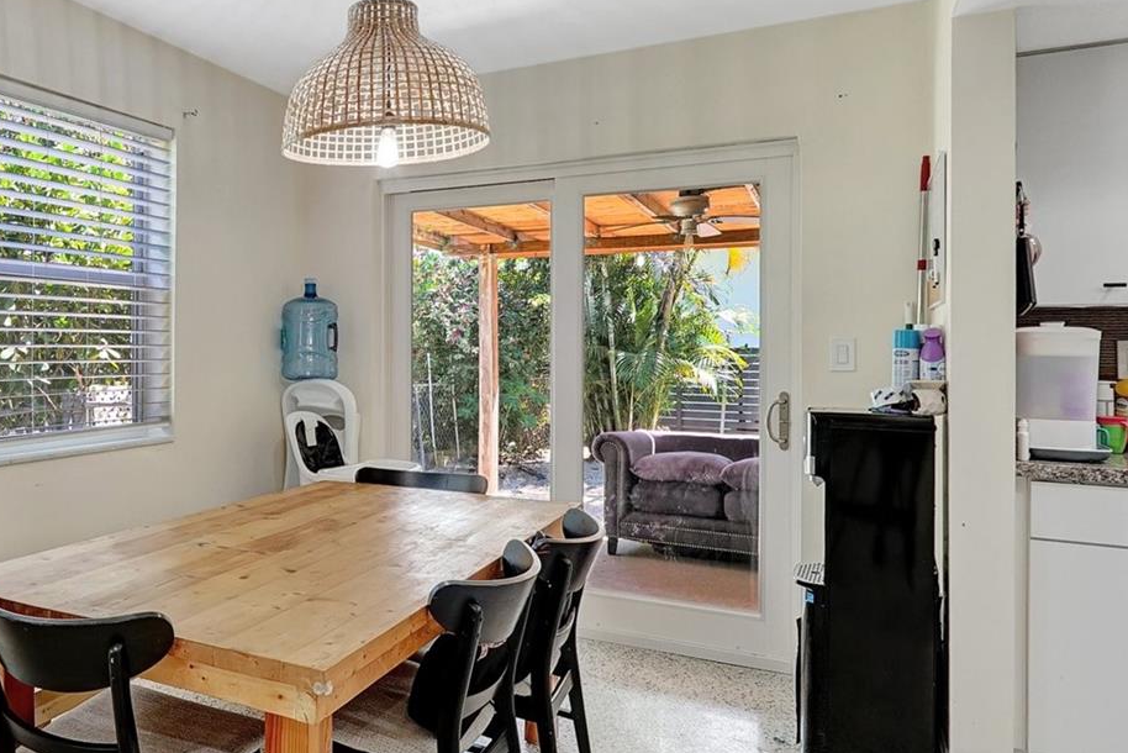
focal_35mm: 29
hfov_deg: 60.3
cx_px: 280
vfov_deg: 45.2
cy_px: 370
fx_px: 905
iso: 640
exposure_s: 1/8
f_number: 13
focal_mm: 16.5
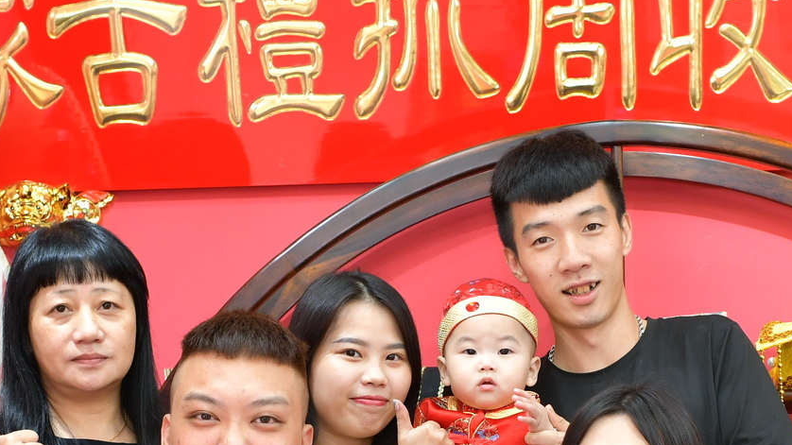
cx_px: 485
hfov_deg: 20.3
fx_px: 2205
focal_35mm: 105
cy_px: 594
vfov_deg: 11.2
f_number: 4.5
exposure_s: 1/200
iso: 800
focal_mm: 35
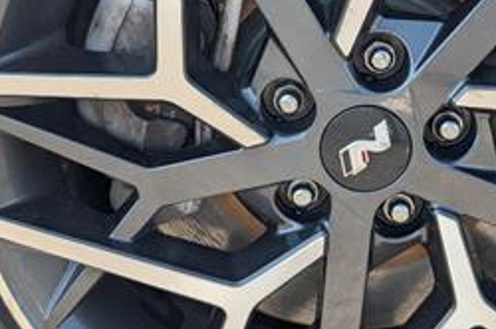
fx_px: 881
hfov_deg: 31.3
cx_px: 311
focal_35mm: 64
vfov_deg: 21.0
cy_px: 71
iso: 26
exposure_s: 1/278
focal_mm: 6.9
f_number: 1.68
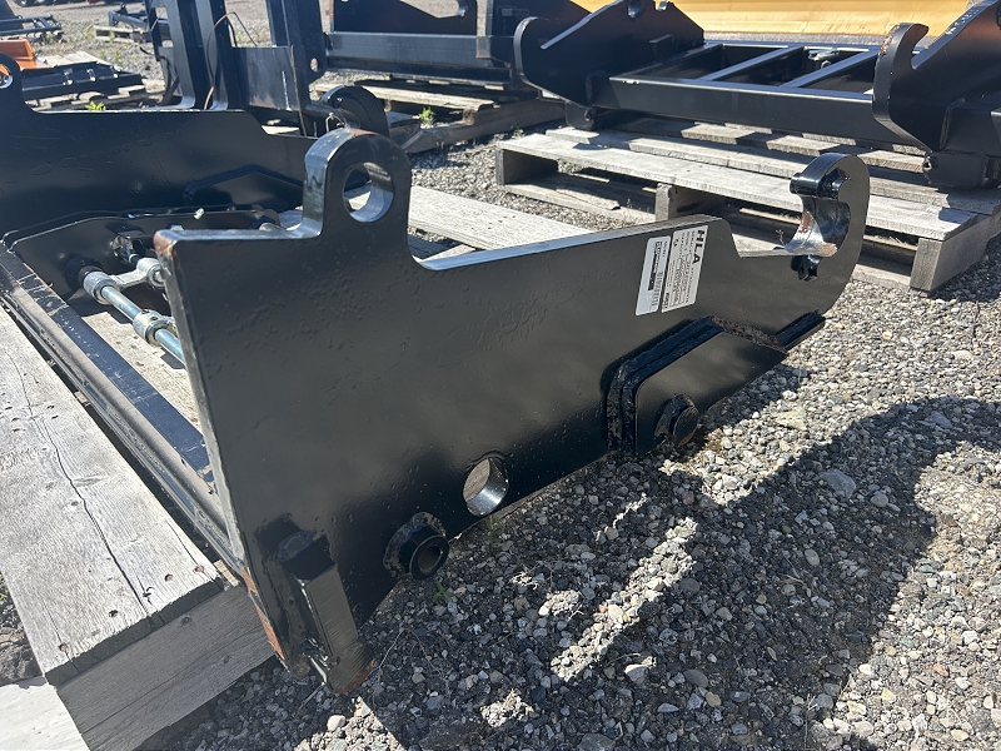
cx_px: 500
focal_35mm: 26
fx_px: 752
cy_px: 376
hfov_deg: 67.3
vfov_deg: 53.1
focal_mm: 5.7
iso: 50
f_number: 1.5
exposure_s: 1/2045
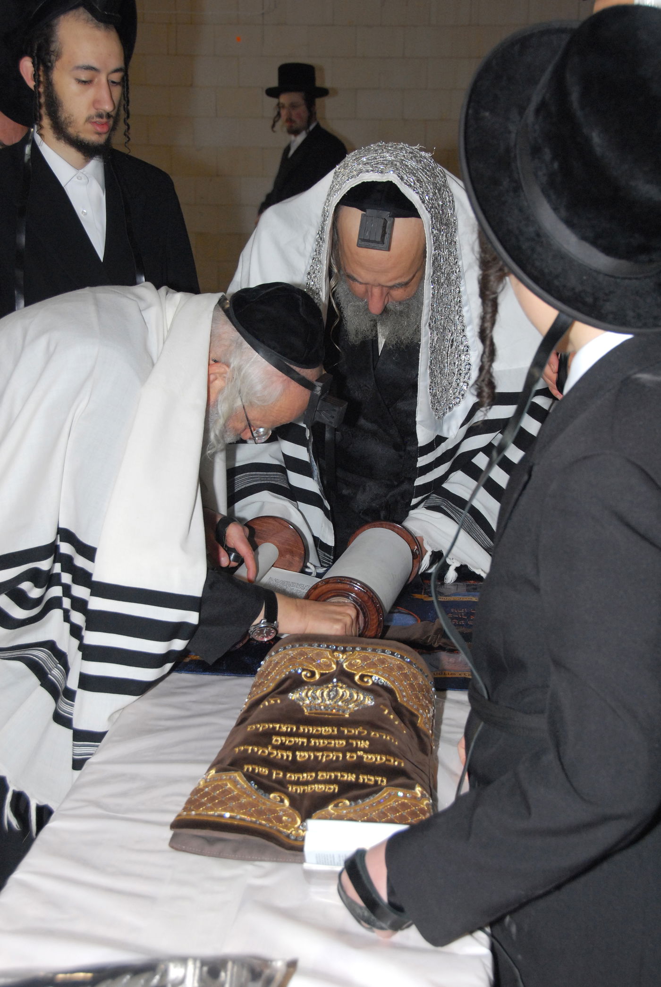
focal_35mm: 52
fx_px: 1442
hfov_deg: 25.8
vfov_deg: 37.8
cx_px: 330
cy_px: 494
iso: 640
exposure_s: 1/60
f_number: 6.3
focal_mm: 35
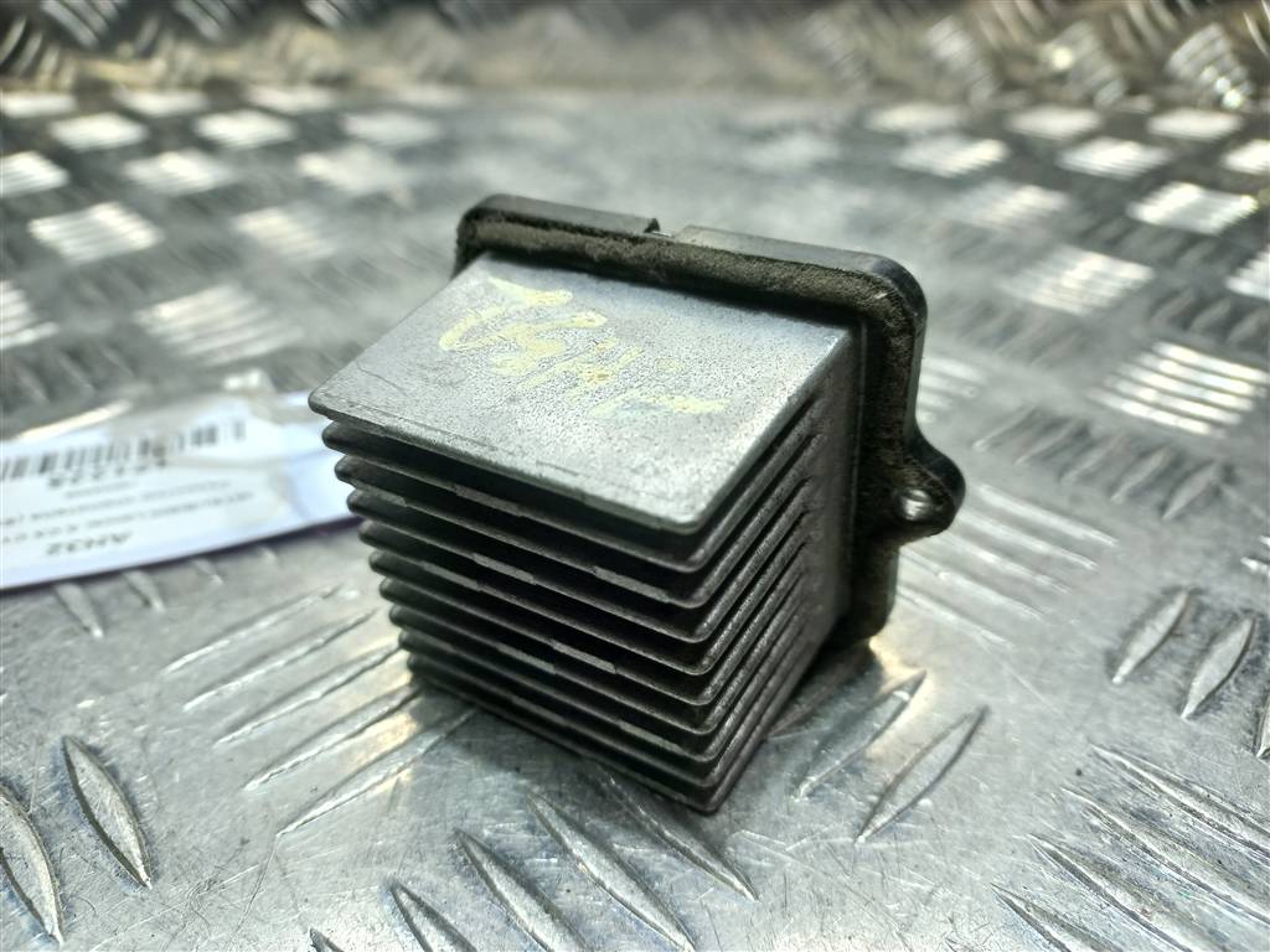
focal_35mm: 25
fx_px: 917
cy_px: 476
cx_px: 635
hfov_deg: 69.4
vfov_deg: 54.9
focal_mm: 4.6
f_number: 1.8
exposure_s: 1/50
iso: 40
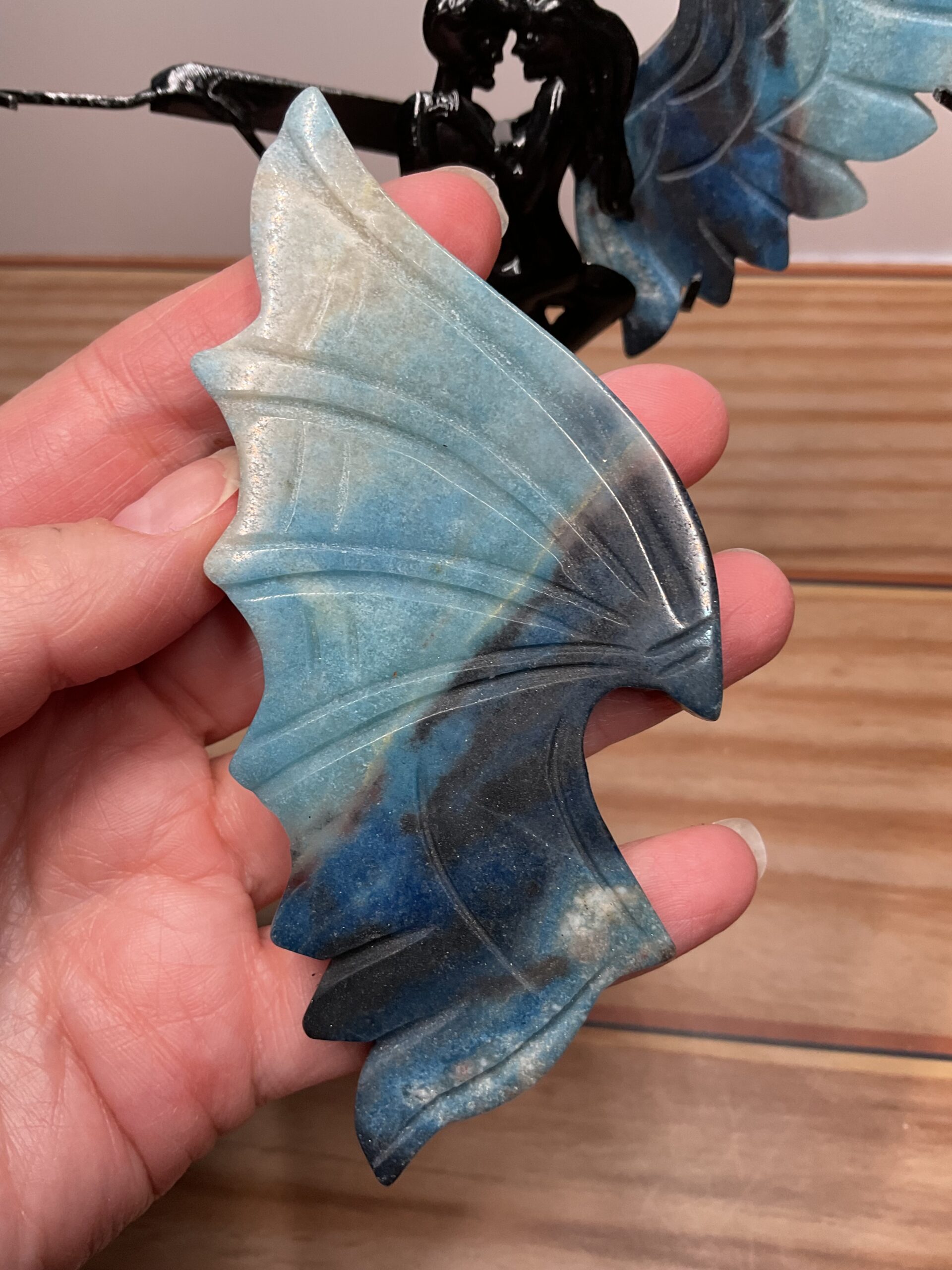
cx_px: 476
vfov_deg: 61.7
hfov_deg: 48.2
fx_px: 1063
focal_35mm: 29
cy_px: 635
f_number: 1.8
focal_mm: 3
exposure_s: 1/100
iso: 64
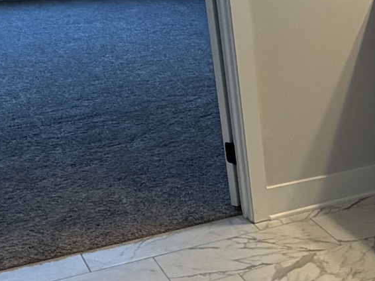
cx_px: 543
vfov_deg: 19.3
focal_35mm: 76
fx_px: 823
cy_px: 188
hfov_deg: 21.9
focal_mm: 2.22
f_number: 2.2
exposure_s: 1/120
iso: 160
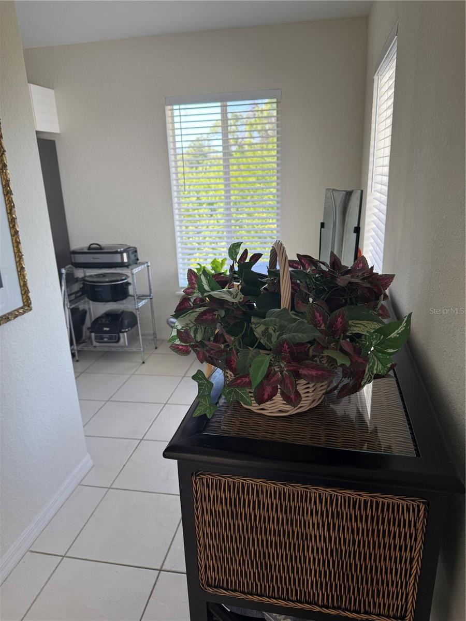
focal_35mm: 24
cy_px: 310
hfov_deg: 56.8
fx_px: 431
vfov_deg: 71.6
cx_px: 233
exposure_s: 1/121
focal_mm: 6.76
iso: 100
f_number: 1.78
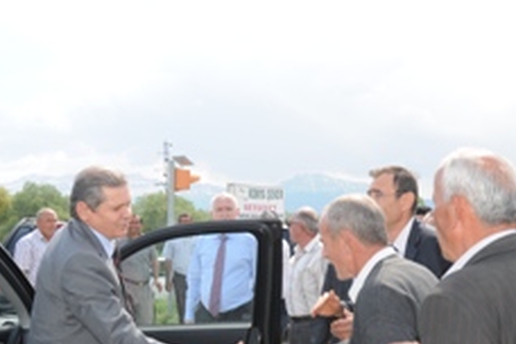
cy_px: 299
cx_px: 326
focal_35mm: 53
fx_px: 760
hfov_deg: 37.3
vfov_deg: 24.9
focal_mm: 18
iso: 200
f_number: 5.6
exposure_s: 1/250
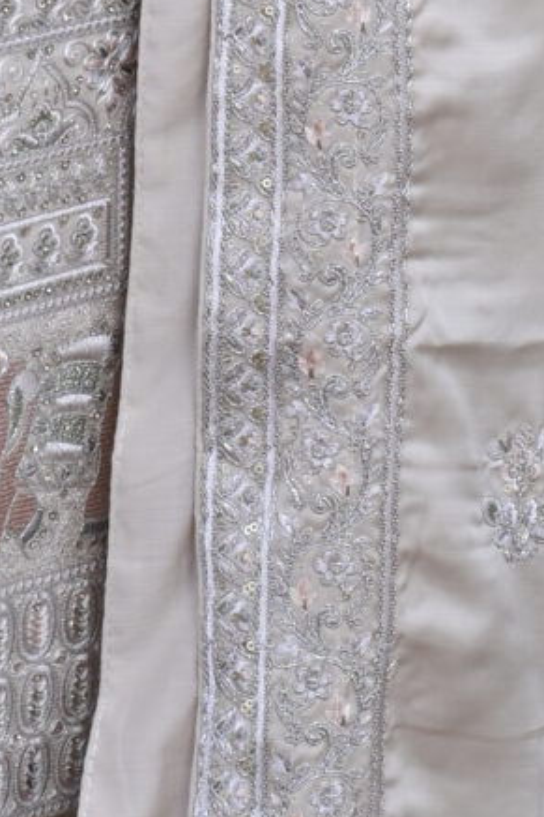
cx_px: -278
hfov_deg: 4.7
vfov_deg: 6.6
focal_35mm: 293
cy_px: -1376
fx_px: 6646
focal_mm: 50
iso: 400
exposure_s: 1/200
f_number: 6.3
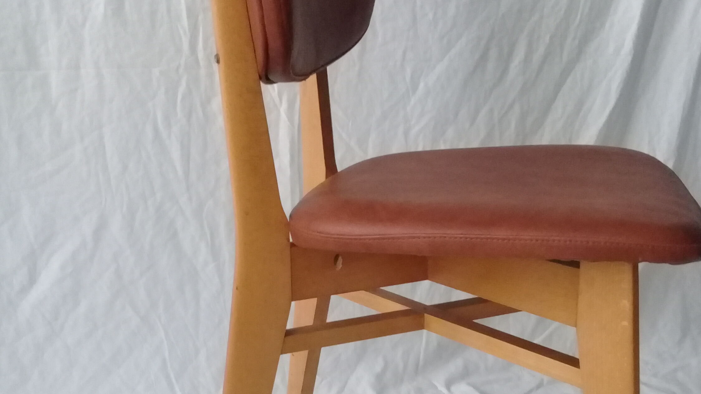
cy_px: 276
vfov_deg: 24.2
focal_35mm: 49
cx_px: 376
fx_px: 911
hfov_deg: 42.1
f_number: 2.2
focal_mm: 3.3
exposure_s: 1/17
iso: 400
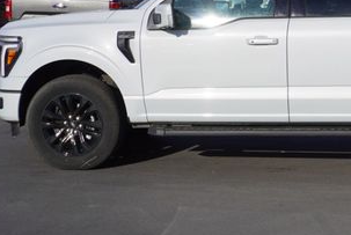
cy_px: 71
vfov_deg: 14.4
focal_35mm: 95
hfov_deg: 20.9
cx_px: 323
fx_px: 928
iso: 100
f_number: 11
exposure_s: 1/200
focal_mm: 30
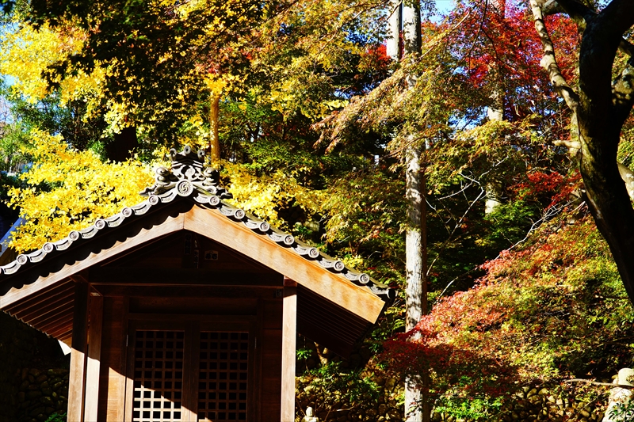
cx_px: 317
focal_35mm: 59
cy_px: 211
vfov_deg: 23.0
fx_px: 1039
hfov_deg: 33.9
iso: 100
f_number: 5.6
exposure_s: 1/90
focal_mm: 59
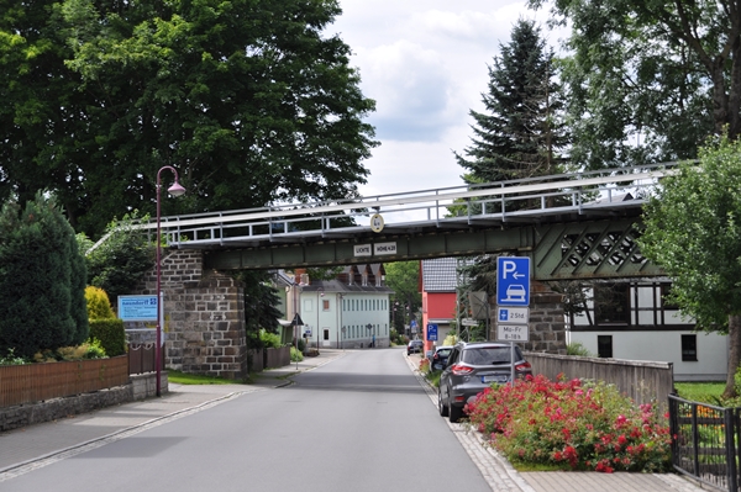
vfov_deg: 15.2
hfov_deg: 22.6
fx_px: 1851
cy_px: 246
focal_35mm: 90
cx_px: 370
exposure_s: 1/640
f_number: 6.3
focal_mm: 60
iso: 200
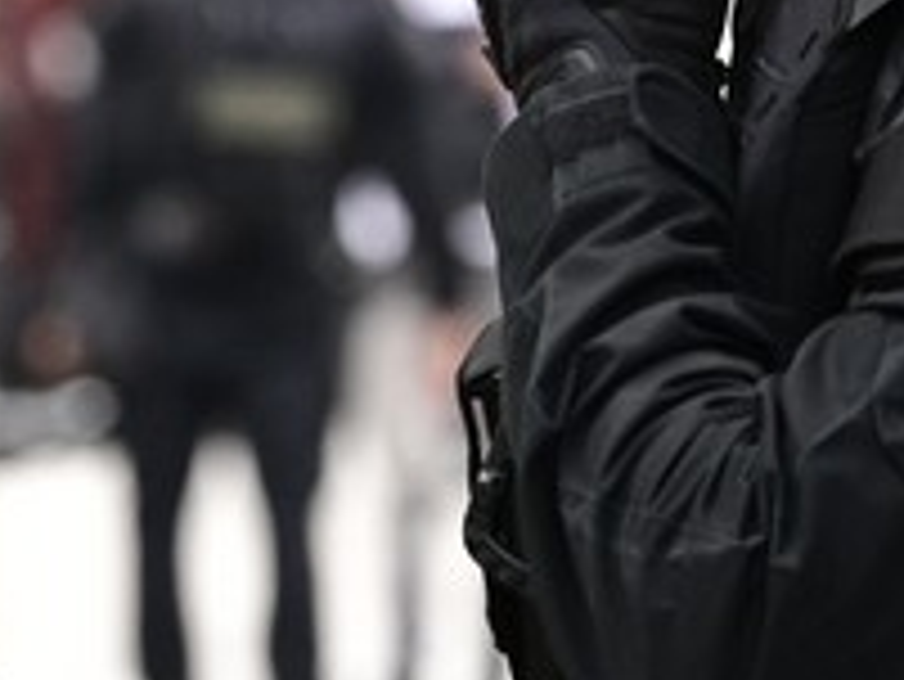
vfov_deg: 1.7
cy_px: 268
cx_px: 229
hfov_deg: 2.2
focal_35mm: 890
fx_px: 23256
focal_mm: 155
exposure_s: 1/250
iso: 400
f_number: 5
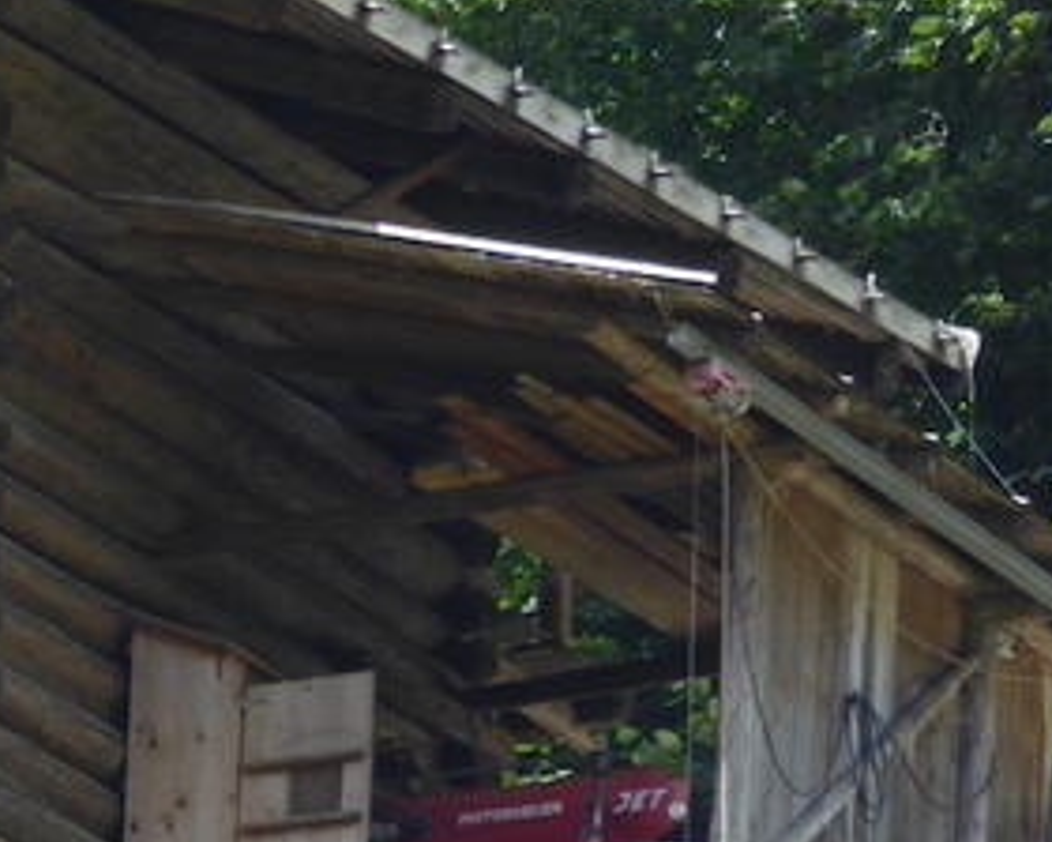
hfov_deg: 1.1
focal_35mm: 1787
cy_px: 733
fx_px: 55638
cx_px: 71
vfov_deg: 0.9
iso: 160
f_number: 6.4
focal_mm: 129
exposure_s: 1/125
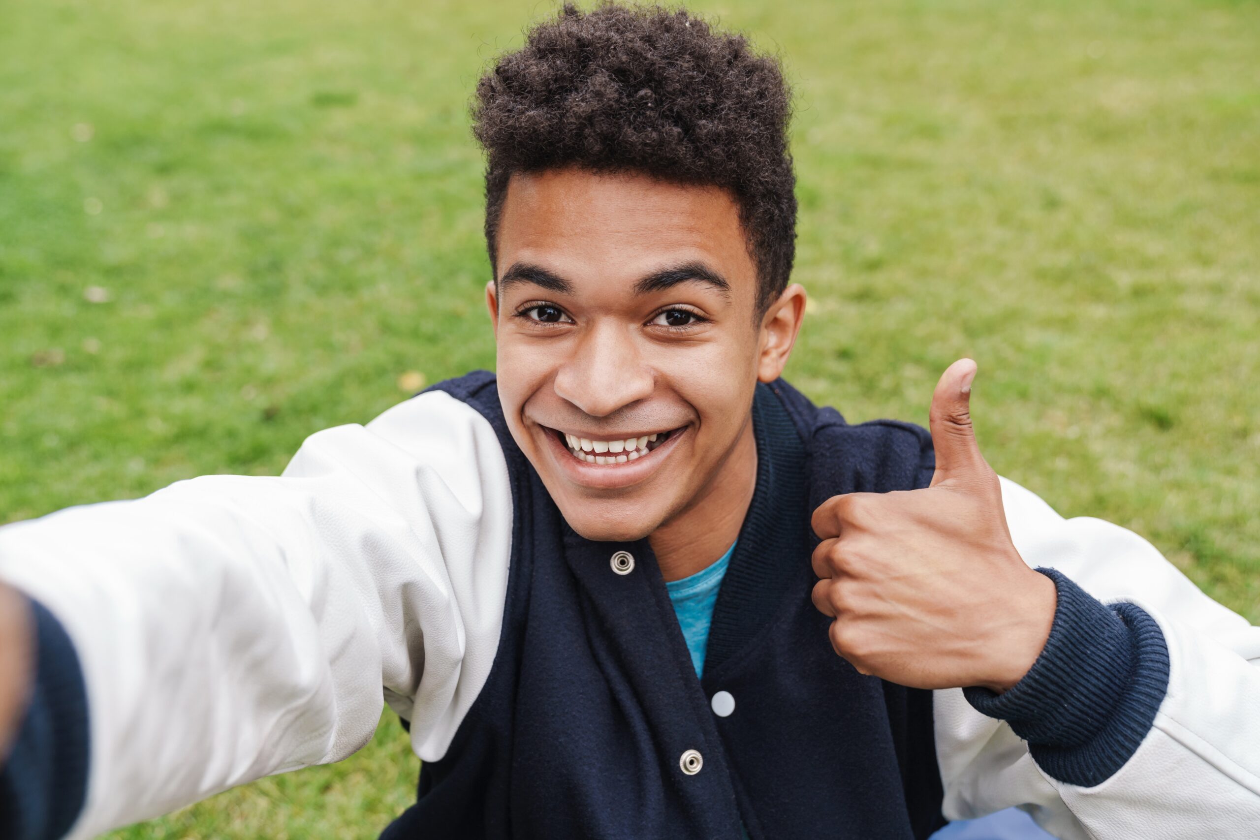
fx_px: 1330
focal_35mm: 38
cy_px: 420
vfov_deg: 35.1
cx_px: 630
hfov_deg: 50.7
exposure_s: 1/200
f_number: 3.5
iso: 400
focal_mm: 38
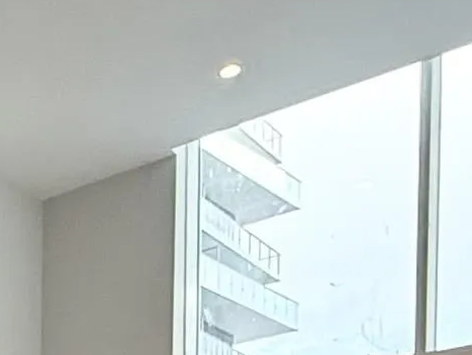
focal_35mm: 92
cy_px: 763
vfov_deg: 13.3
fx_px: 1255
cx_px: -301
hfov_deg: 18.1
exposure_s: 1/120
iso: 250
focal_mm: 2.22
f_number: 2.2
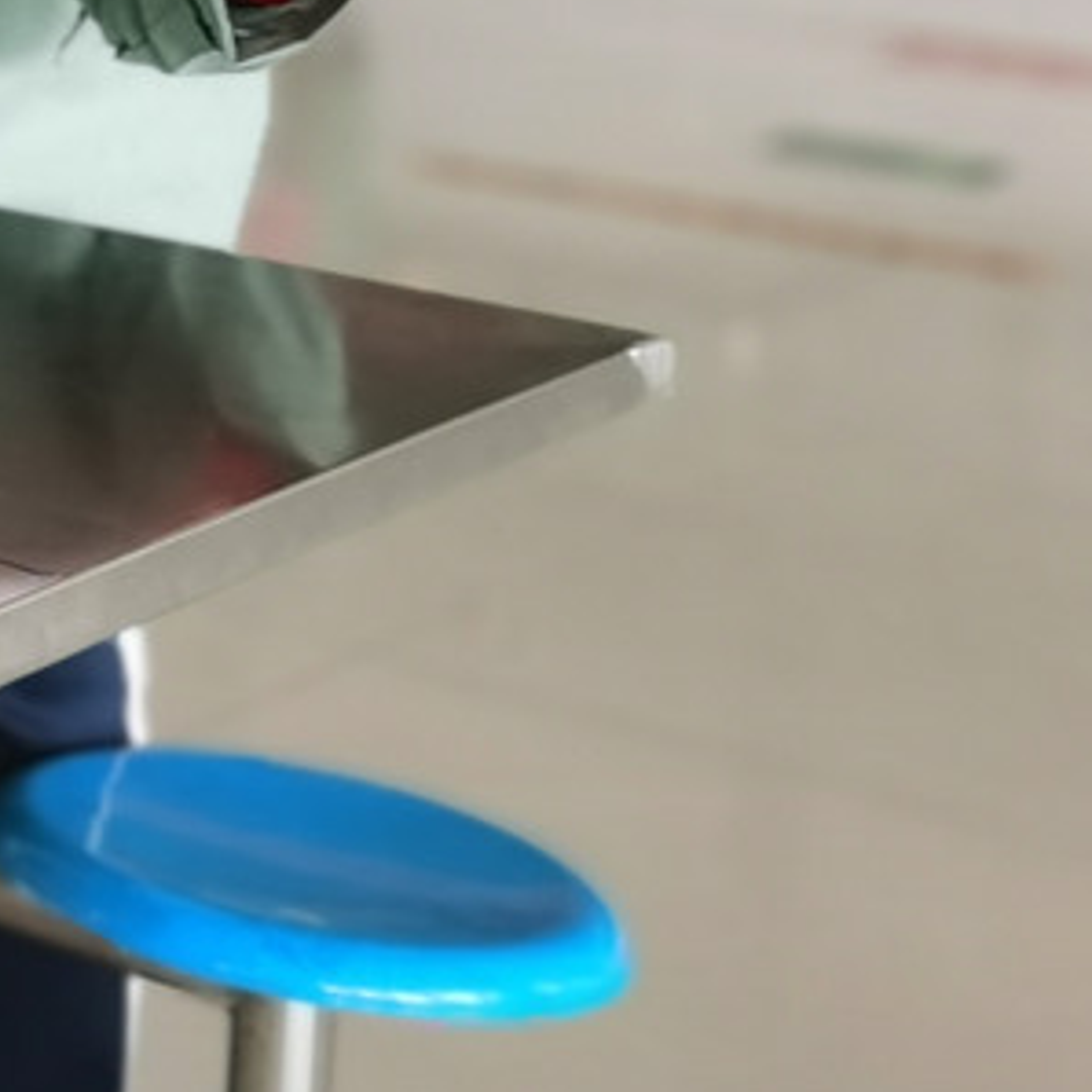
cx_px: -1268
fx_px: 3712
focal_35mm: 104
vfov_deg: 16.0
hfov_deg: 13.6
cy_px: -236
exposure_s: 1/50
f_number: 1.6
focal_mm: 5.56
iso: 125
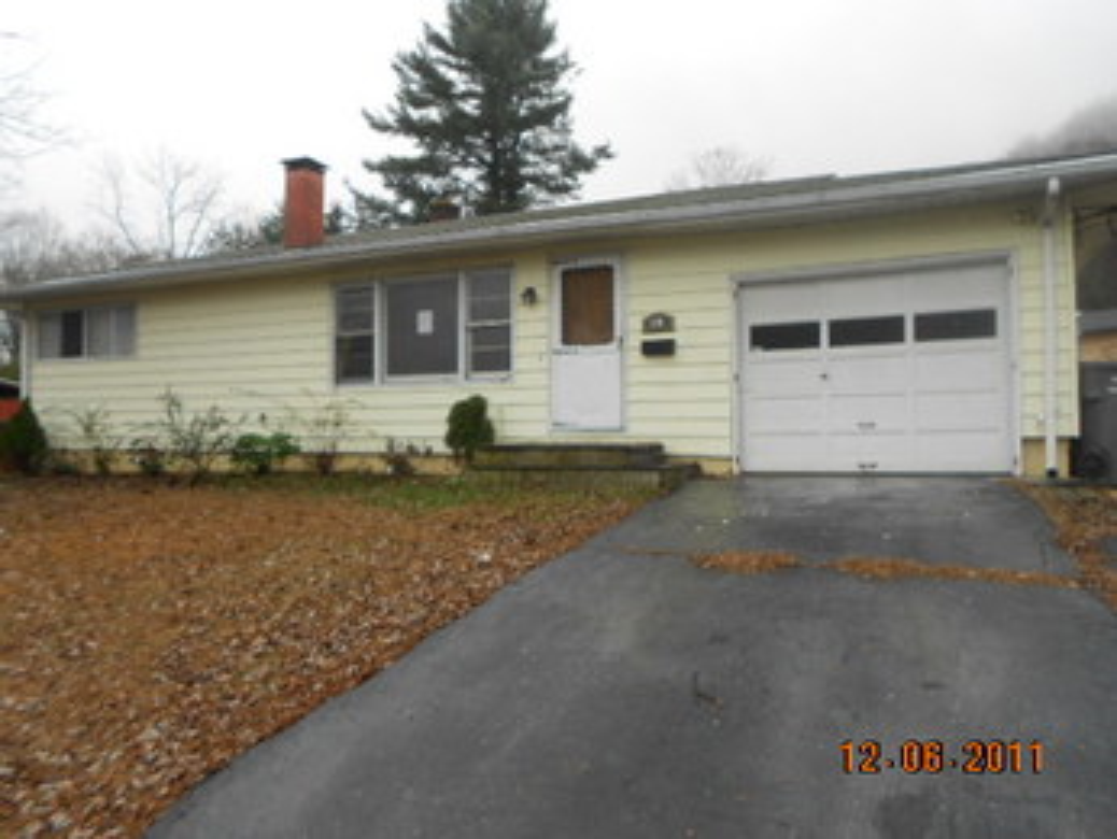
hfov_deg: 67.3
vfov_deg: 53.1
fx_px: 840
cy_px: 420
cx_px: 558
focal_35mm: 26
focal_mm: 4.6
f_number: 3.2
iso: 80
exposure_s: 1/100
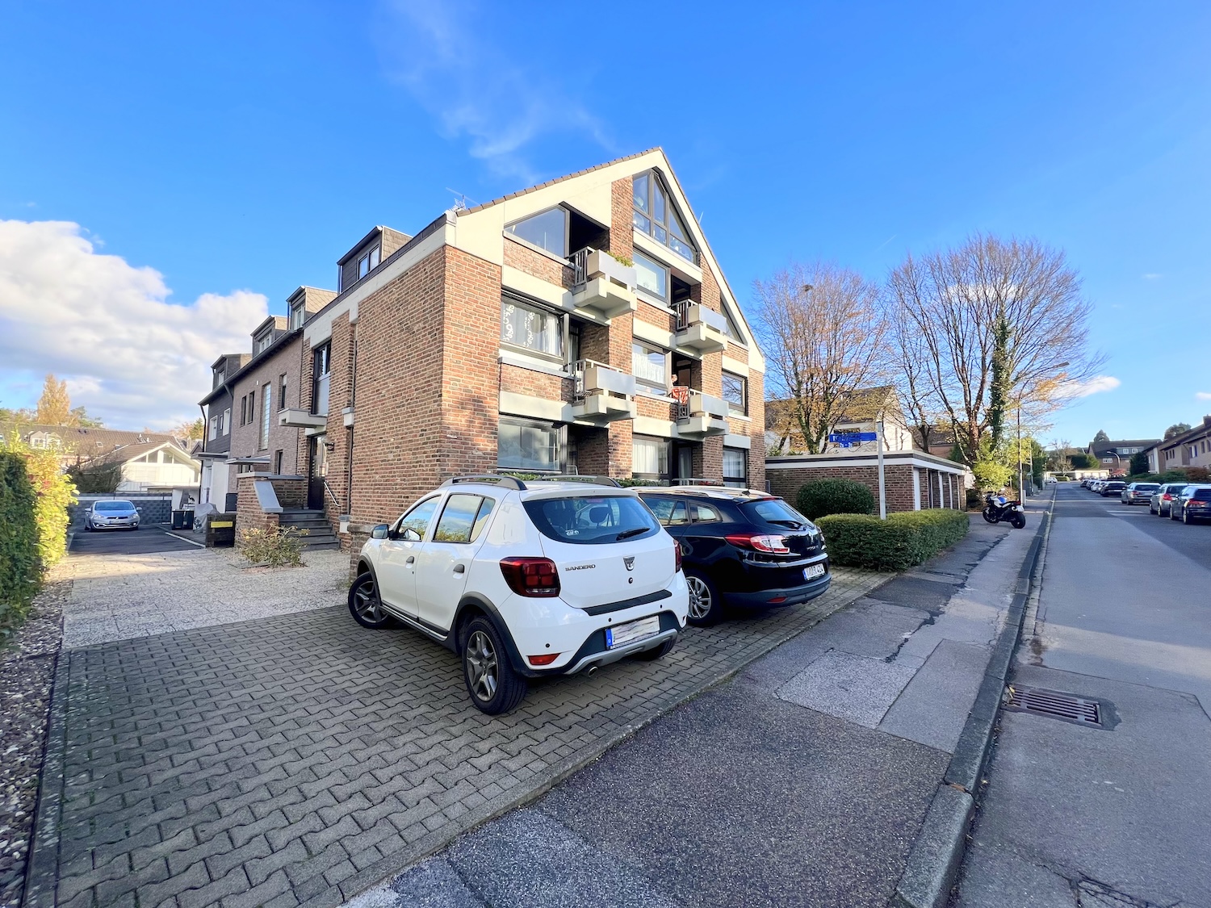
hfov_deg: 106.2
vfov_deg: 89.9
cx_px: 606
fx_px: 455
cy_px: 454
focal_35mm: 13
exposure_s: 1/518
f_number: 1.8
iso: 32
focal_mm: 1.57
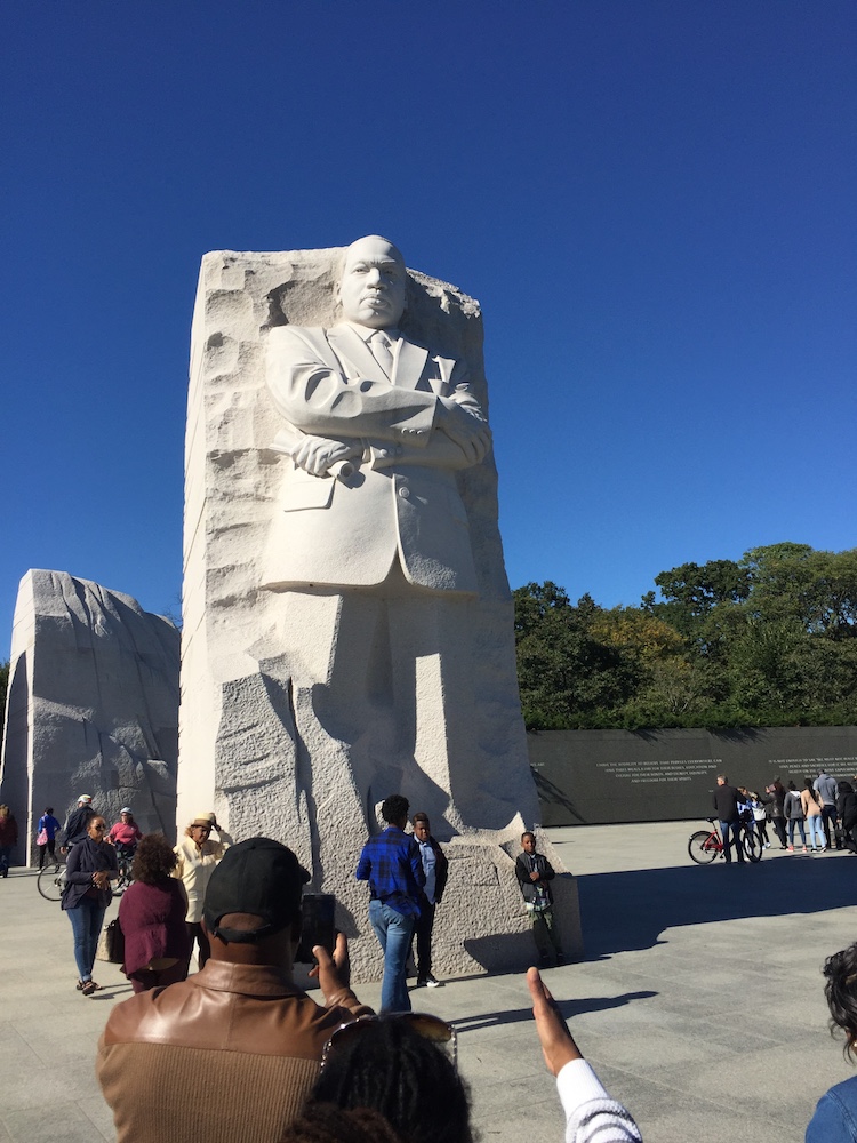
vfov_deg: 61.7
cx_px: 428
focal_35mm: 29
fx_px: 957
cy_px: 572
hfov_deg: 48.2
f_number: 2.2
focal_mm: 4.15
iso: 32
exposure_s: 1/3300
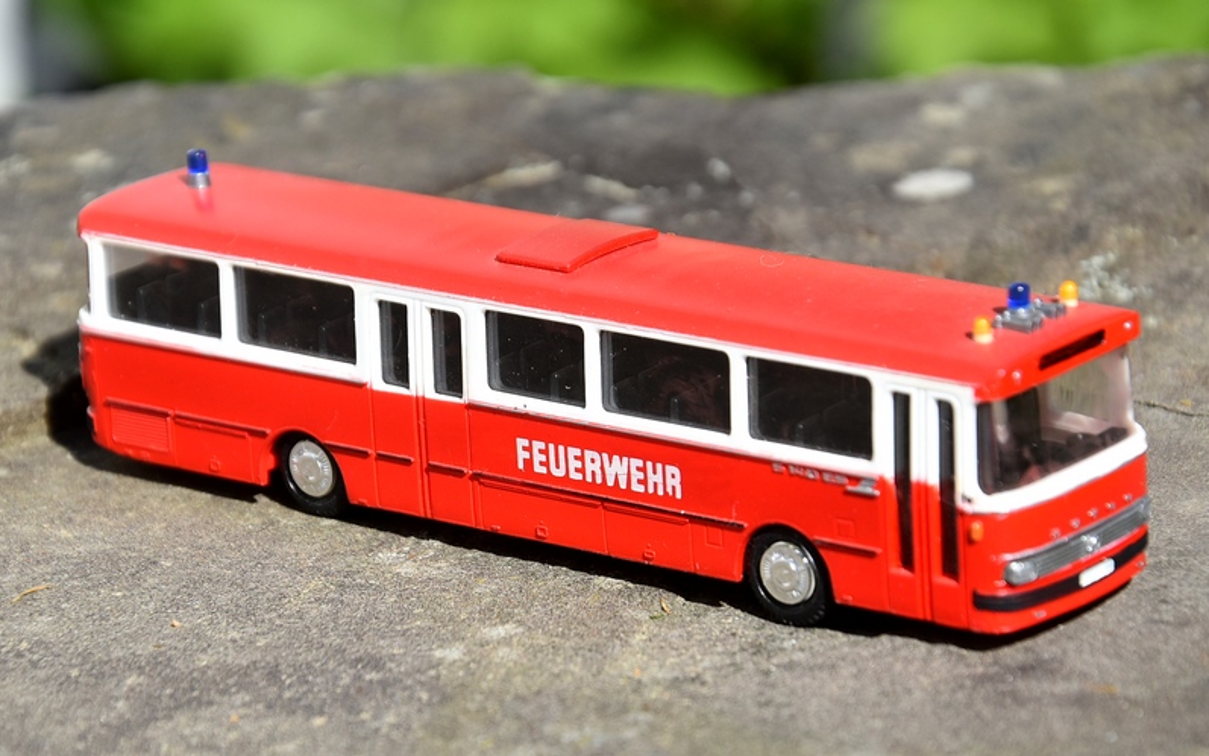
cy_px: 392
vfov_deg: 9.5
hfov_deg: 15.1
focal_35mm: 138
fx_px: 4547
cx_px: 604
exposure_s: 1/800
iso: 200
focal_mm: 90
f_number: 7.1
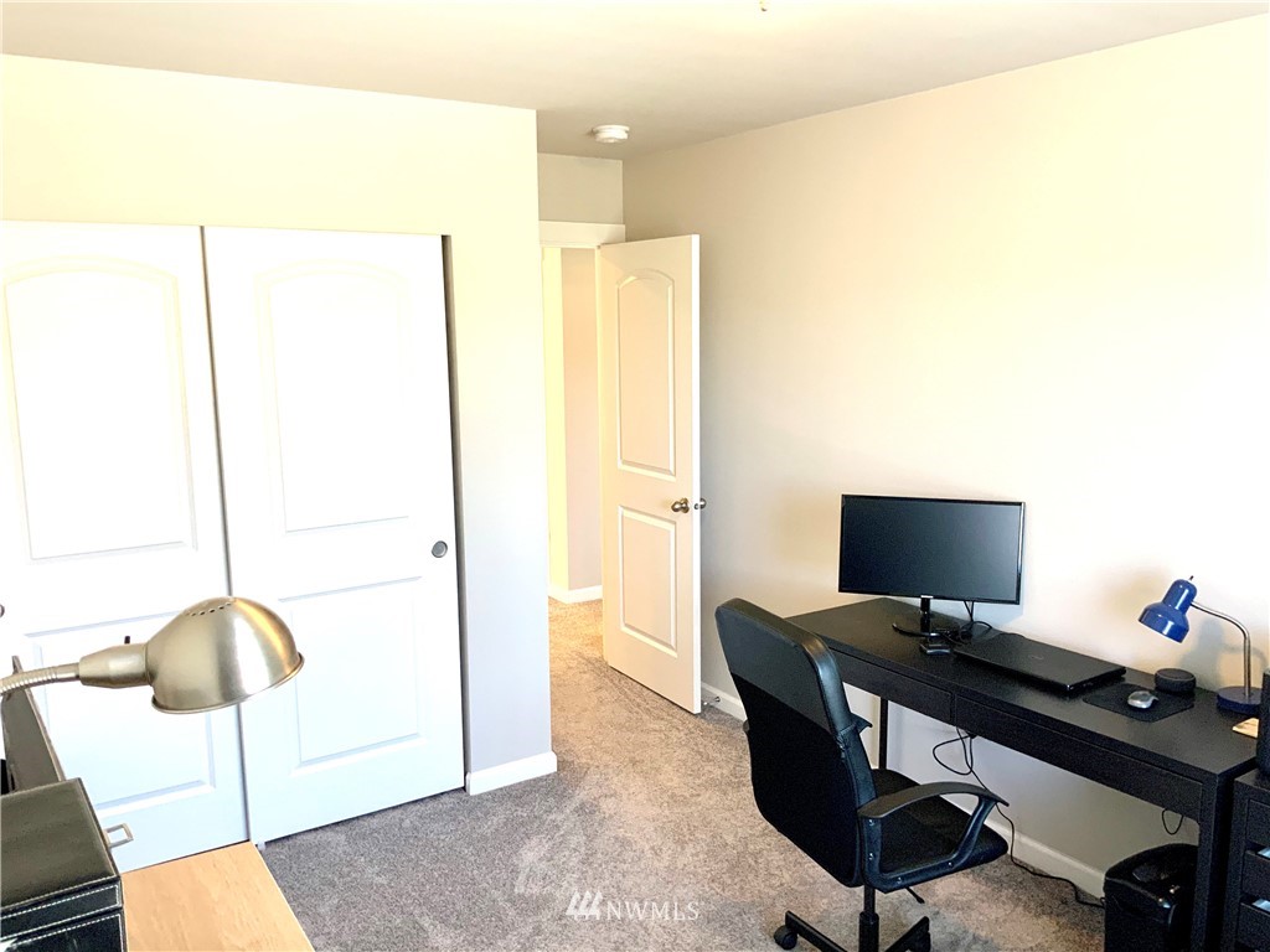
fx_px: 1064
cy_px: 476
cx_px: 635
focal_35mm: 29
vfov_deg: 48.2
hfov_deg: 61.7
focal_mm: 3
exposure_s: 1/60
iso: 80
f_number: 1.8
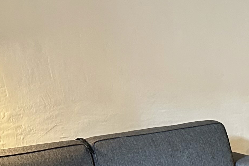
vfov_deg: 12.7
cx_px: 361
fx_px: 747
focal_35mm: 108
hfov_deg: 17.3
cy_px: 85
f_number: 1.78
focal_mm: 6.86
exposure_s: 1/50
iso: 500
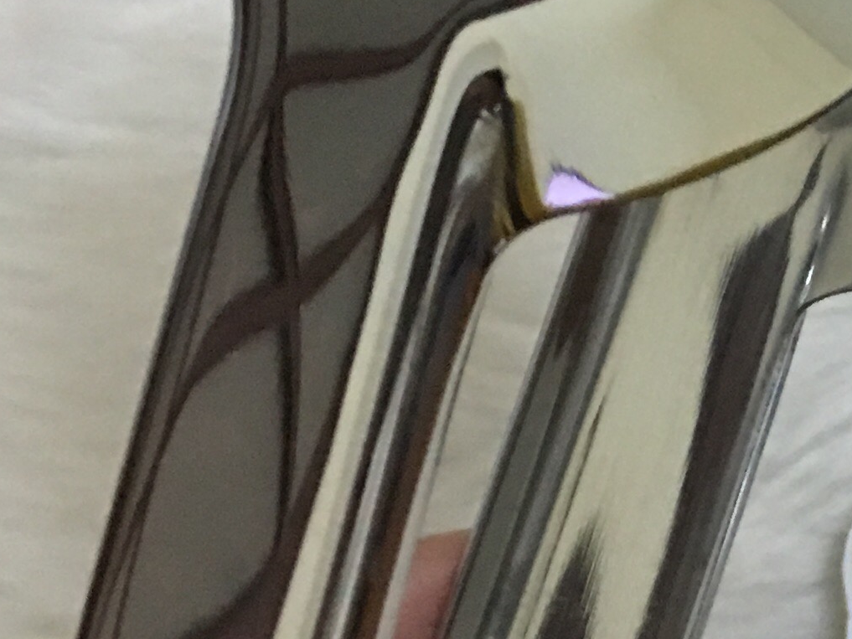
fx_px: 2831
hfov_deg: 15.6
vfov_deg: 12.7
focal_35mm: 115
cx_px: 1315
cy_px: -64
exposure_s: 1/17
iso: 100
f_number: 2.2
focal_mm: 4.15
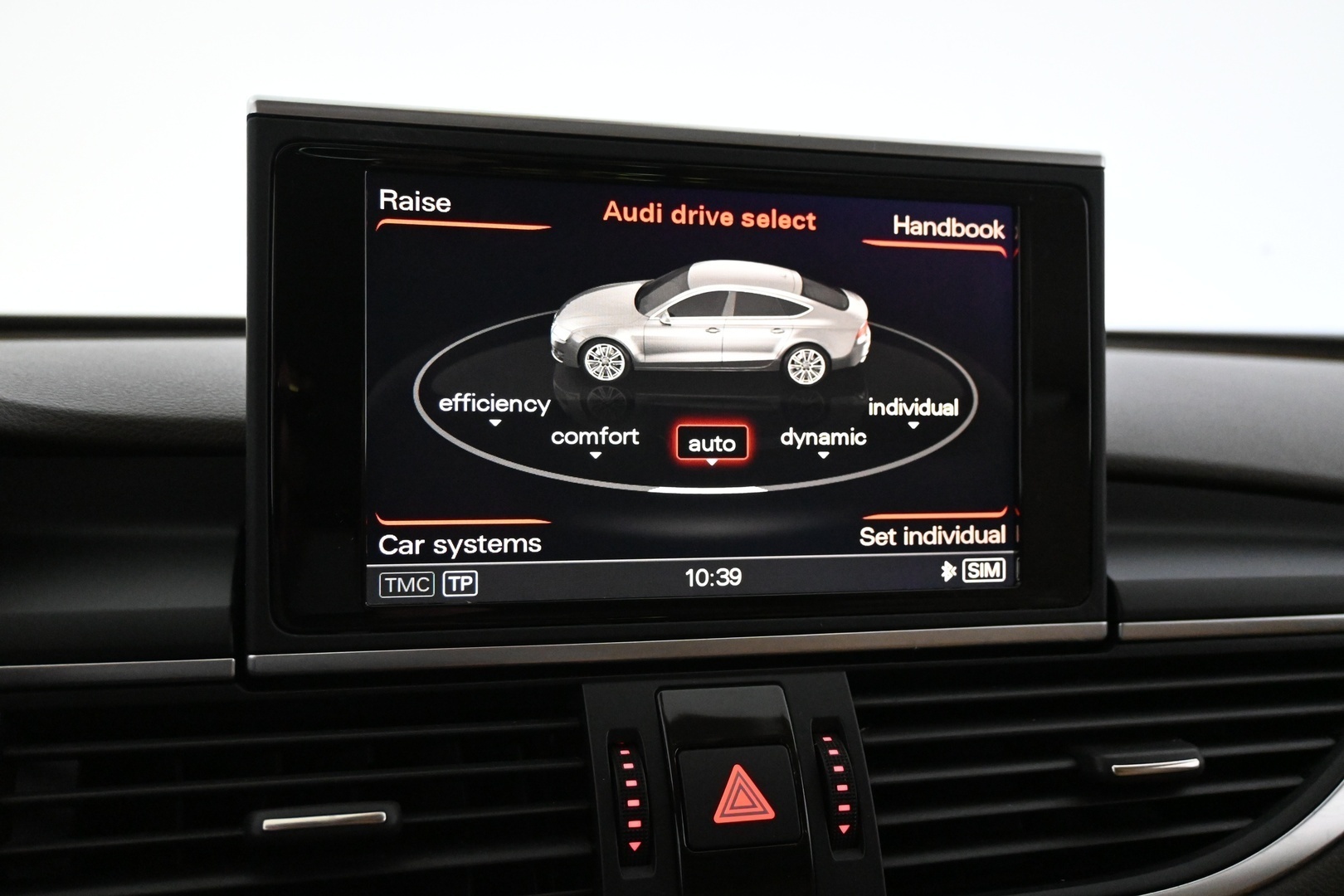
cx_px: 672
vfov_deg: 38.4
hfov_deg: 55.1
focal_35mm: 34
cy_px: 448
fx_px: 1288
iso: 5000
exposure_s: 1/60
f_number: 4.2
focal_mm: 23
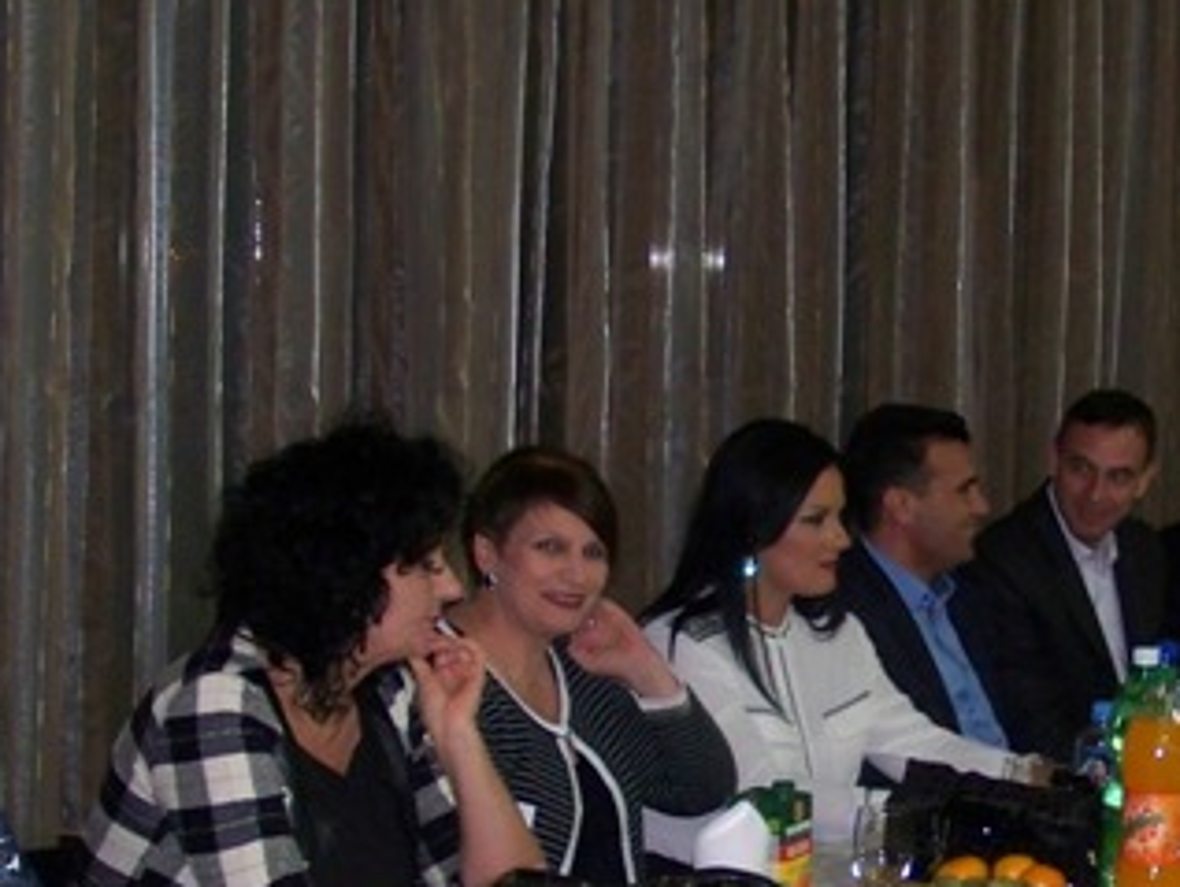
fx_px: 2831
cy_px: 724
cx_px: 790
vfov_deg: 17.6
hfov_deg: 23.4
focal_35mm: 83
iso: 200
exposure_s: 1/30
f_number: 2.8
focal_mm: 5.85
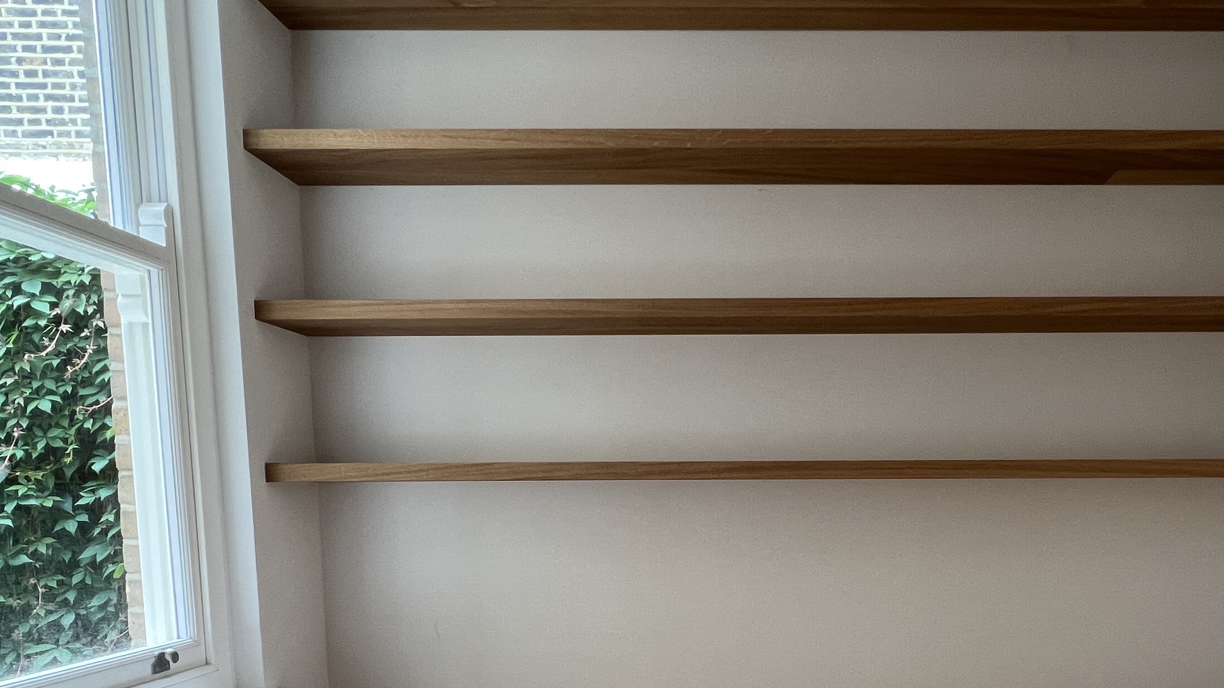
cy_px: 582
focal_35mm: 26
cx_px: 790
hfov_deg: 70.3
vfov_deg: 41.8
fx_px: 844
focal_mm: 1.57
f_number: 1.8
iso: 100
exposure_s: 1/99
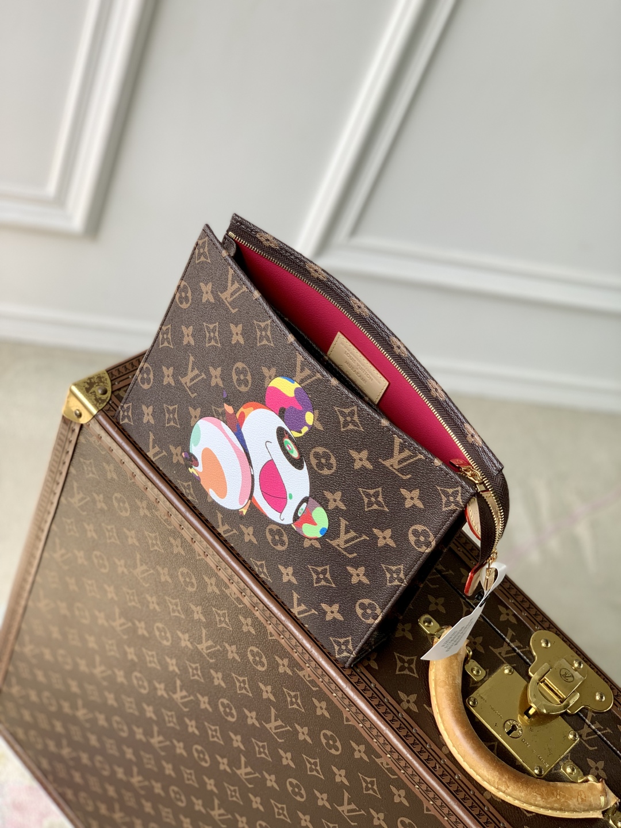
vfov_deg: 36.8
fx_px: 1244
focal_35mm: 52
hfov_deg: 28.0
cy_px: 414
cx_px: 310
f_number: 2.4
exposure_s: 1/171
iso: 16
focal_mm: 6
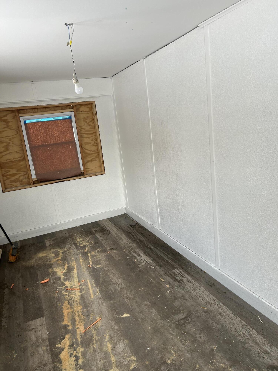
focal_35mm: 26
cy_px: 186
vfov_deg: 67.3
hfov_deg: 53.1
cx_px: 139
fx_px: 278
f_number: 1.5
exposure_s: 1/121
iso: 64
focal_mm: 5.7
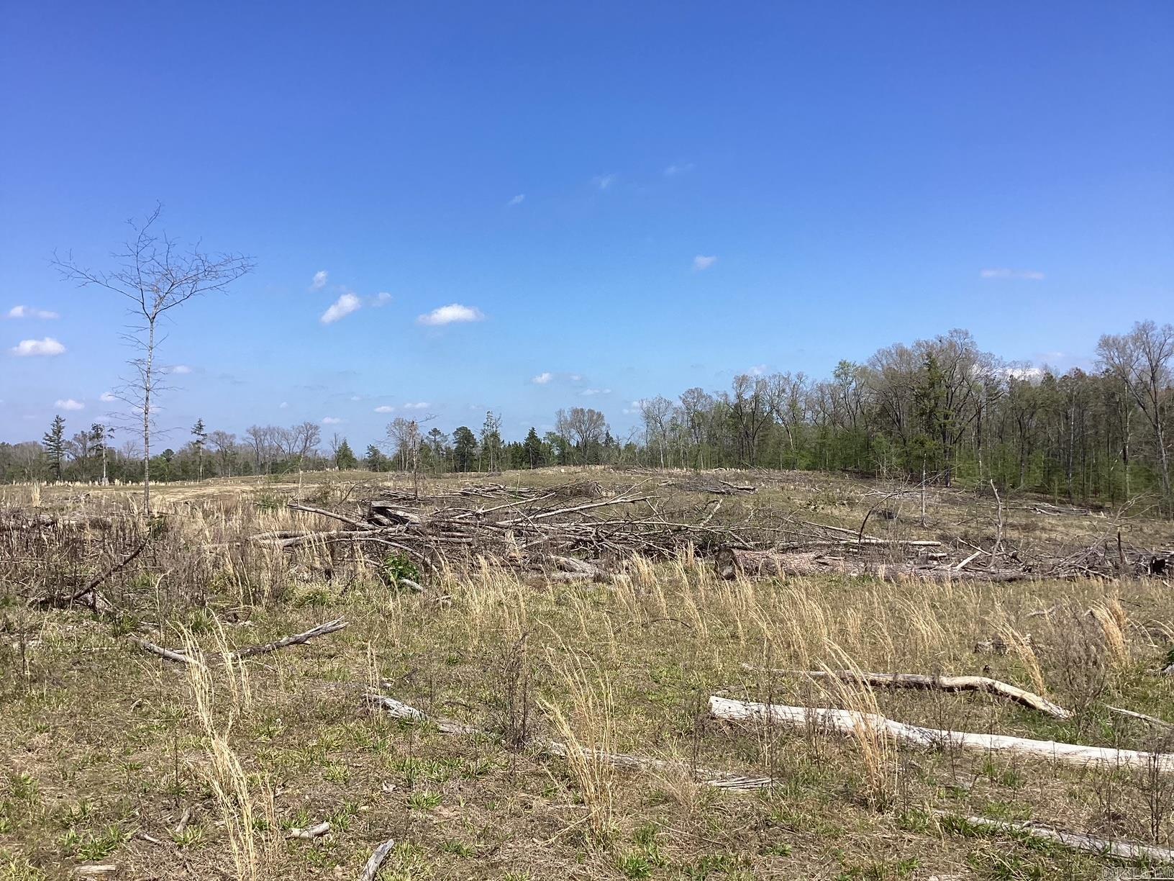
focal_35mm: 31
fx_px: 1051
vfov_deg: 45.4
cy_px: 440
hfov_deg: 58.4
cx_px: 587
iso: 25
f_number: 2.4
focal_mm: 3.3
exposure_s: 1/1481
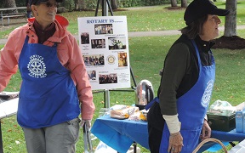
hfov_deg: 25.5
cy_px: 86
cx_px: 128
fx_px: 541
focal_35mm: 81
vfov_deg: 16.1
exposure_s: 1/80
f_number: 3.7
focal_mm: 9.8
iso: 80
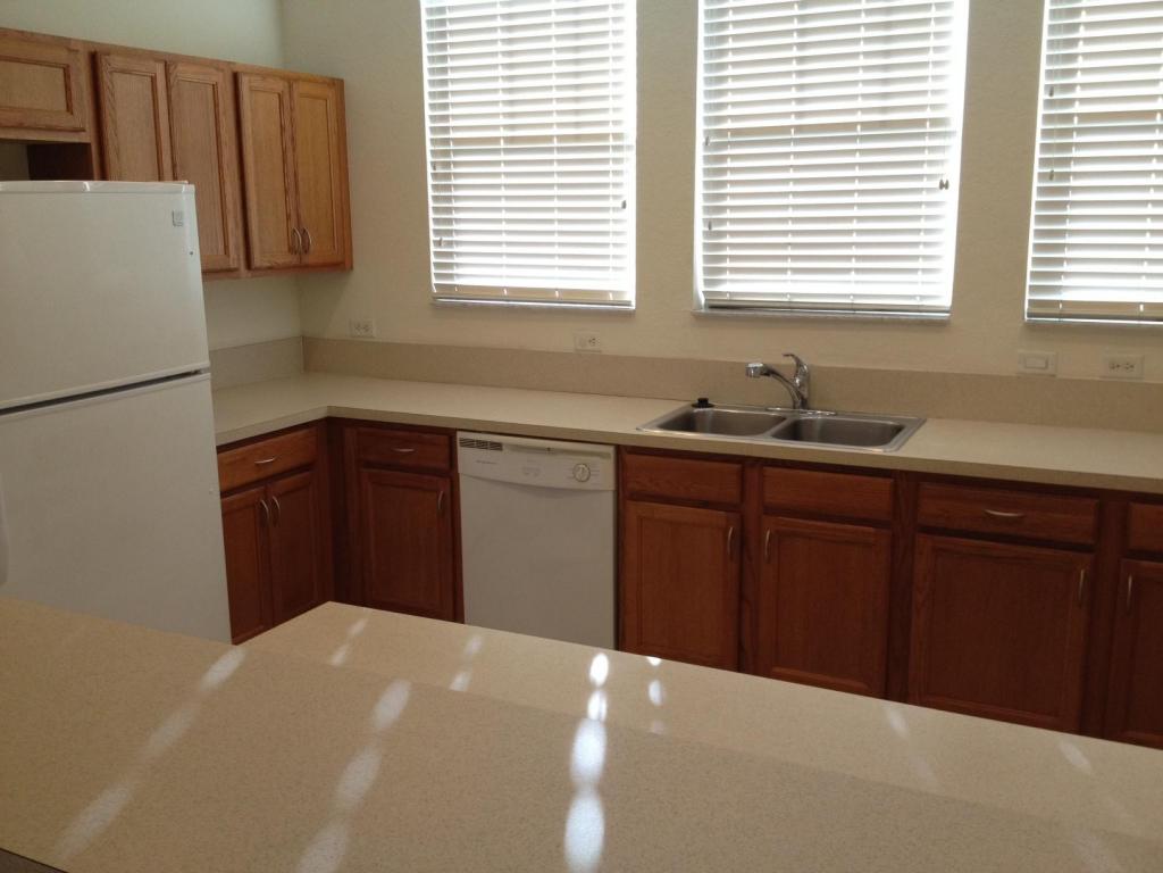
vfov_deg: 40.7
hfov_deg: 52.6
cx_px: 582
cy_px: 436
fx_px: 1176
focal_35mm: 35
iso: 100
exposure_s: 1/60
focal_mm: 4.28
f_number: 2.4
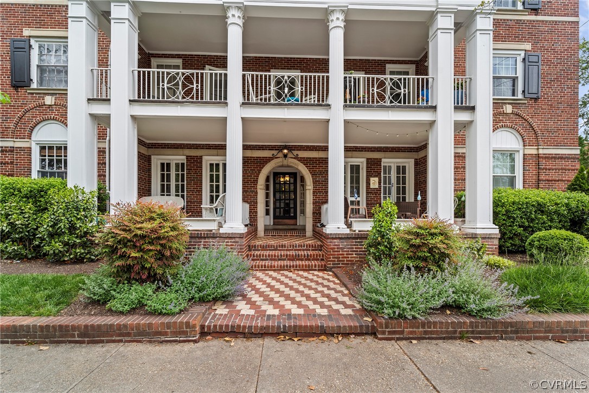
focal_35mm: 14
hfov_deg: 104.3
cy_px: 196
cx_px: 294
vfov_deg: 81.2
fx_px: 229
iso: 400
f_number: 8
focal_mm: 14
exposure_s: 1/80
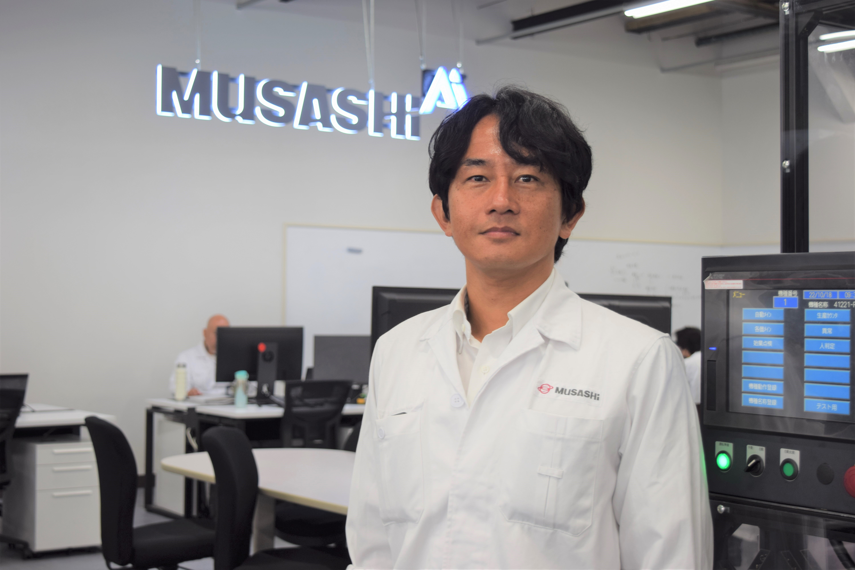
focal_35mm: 57
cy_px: 285
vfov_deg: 23.8
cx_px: 428
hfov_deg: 35.1
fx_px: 1354
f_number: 4.8
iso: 100
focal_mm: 38
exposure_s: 1/20
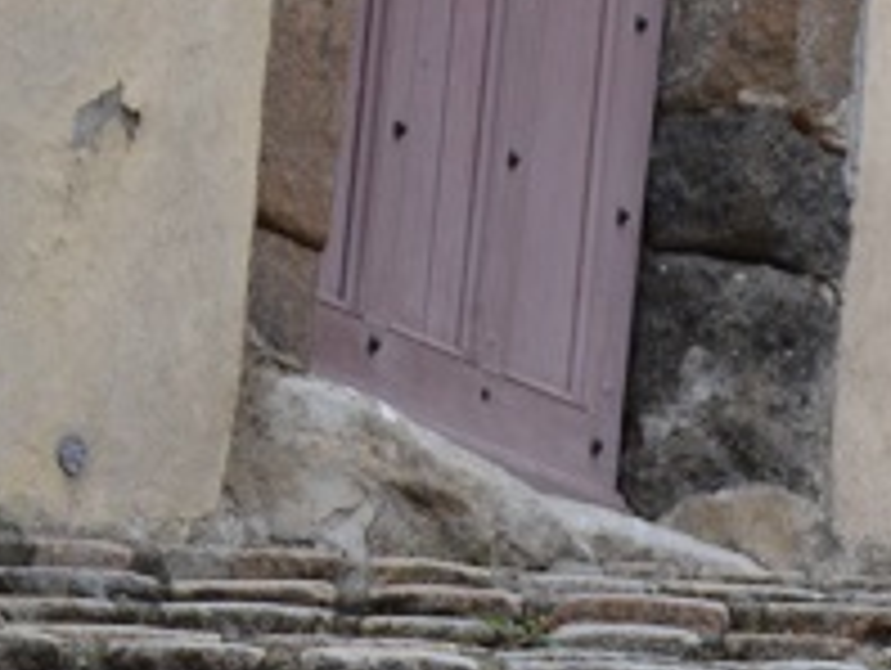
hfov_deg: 6.2
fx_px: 7860
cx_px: 2106
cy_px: 427
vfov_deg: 4.9
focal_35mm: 305
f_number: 5.6
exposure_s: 1/125
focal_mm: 42
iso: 220
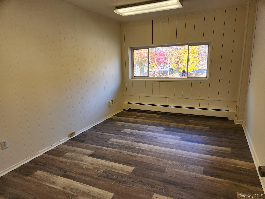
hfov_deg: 73.9
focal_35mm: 23
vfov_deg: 58.9
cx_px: 132
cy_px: 100
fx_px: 176
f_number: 1.8
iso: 40
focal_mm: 5.4
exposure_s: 1/120
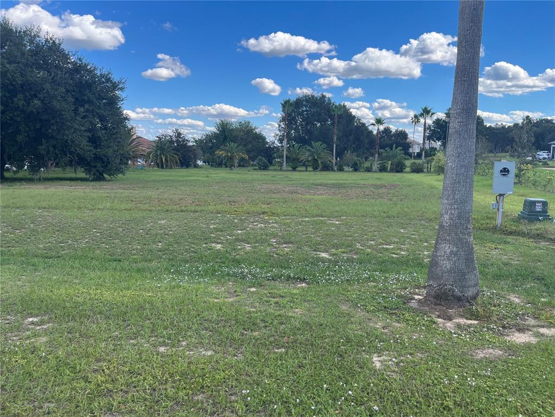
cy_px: 208
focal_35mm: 26
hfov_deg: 67.3
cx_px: 278
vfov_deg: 53.1
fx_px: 417
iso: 50
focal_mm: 5.1
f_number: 1.6
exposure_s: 1/1890
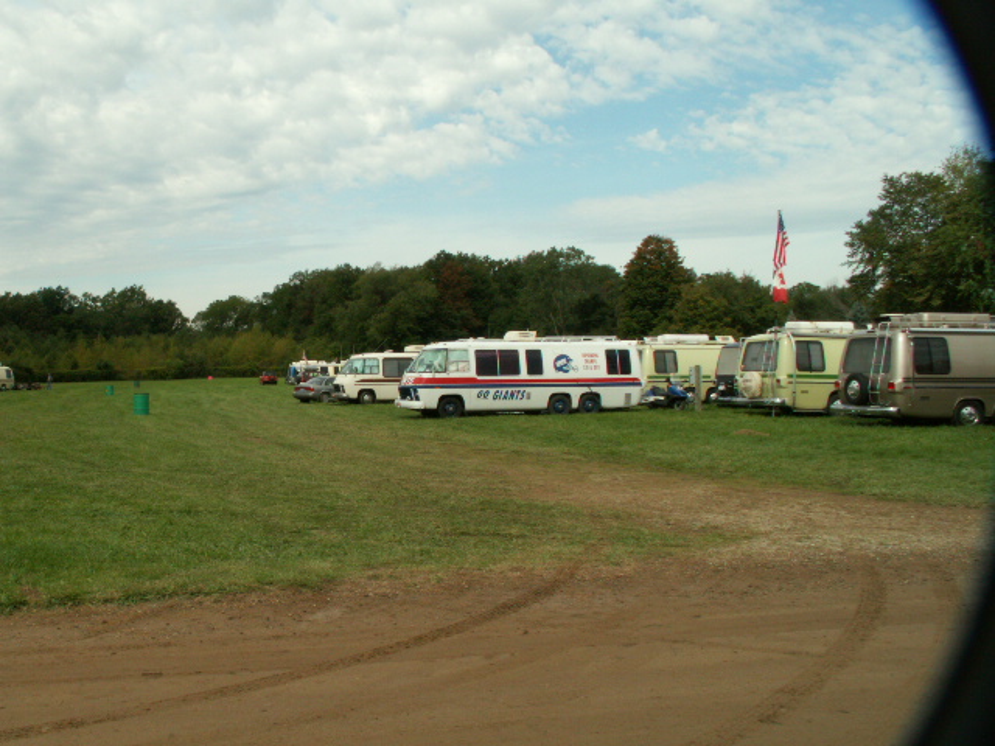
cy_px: 373
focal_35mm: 38
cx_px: 498
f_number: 8
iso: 50
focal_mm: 6.25
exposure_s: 1/125
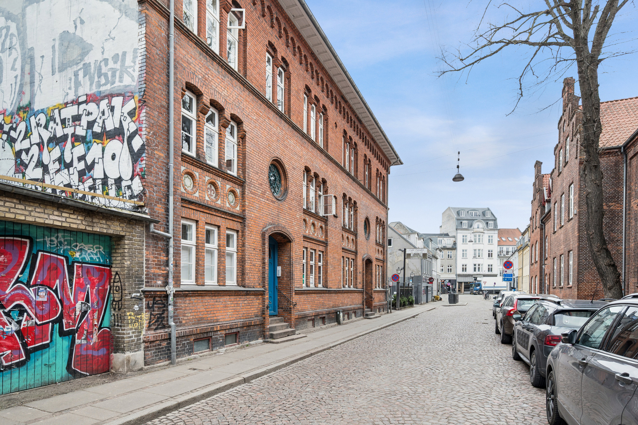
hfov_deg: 85.4
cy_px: 212
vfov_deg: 63.2
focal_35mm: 20
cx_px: 319
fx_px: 346
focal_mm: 19.5
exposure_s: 1/125
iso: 250
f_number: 6.3
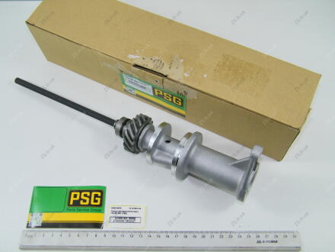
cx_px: 168
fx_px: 368
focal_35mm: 38
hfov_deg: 49.0
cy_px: 126
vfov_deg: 37.7
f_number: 3.7
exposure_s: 1/160
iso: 80
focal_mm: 6.7
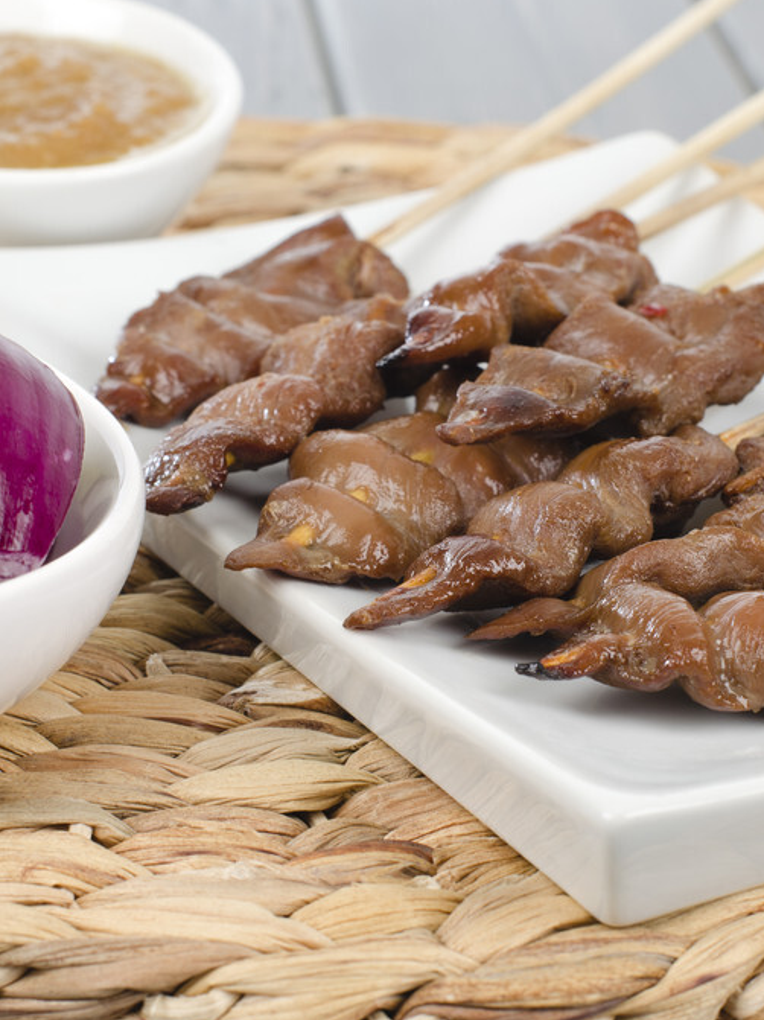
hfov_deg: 13.5
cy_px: 508
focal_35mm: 110
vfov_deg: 17.9
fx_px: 3239
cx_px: 390
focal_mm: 50
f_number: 11
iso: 100
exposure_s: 1/125
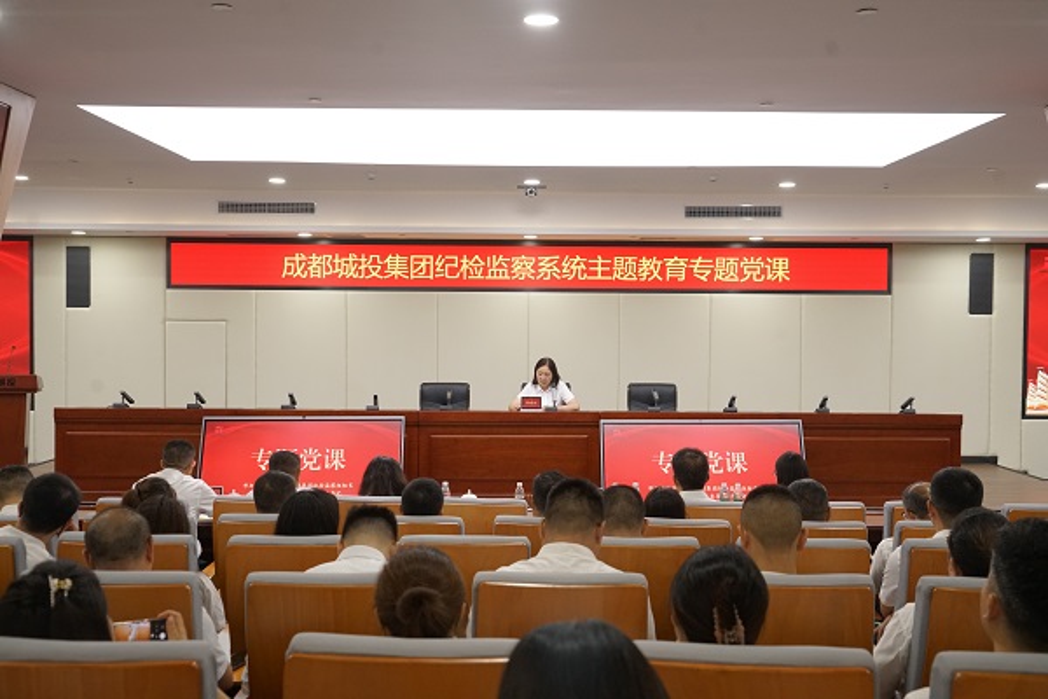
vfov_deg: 35.1
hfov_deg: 50.7
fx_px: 1106
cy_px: 350
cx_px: 524
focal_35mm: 38
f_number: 6.3
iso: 4000
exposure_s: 1/200
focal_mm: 38
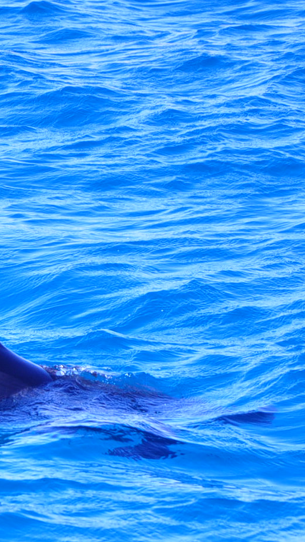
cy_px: 387
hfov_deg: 3.2
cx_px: 51
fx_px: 5507
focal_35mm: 383
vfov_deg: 5.6
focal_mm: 105
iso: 400
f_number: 5.6
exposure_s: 1/500
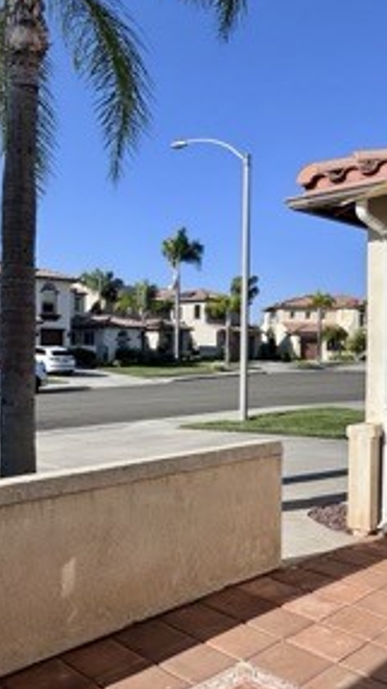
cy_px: 351
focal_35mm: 34
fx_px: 622
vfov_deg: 58.1
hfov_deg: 34.6
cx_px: 180
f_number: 2.2
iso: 50
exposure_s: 1/2985
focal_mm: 2.22
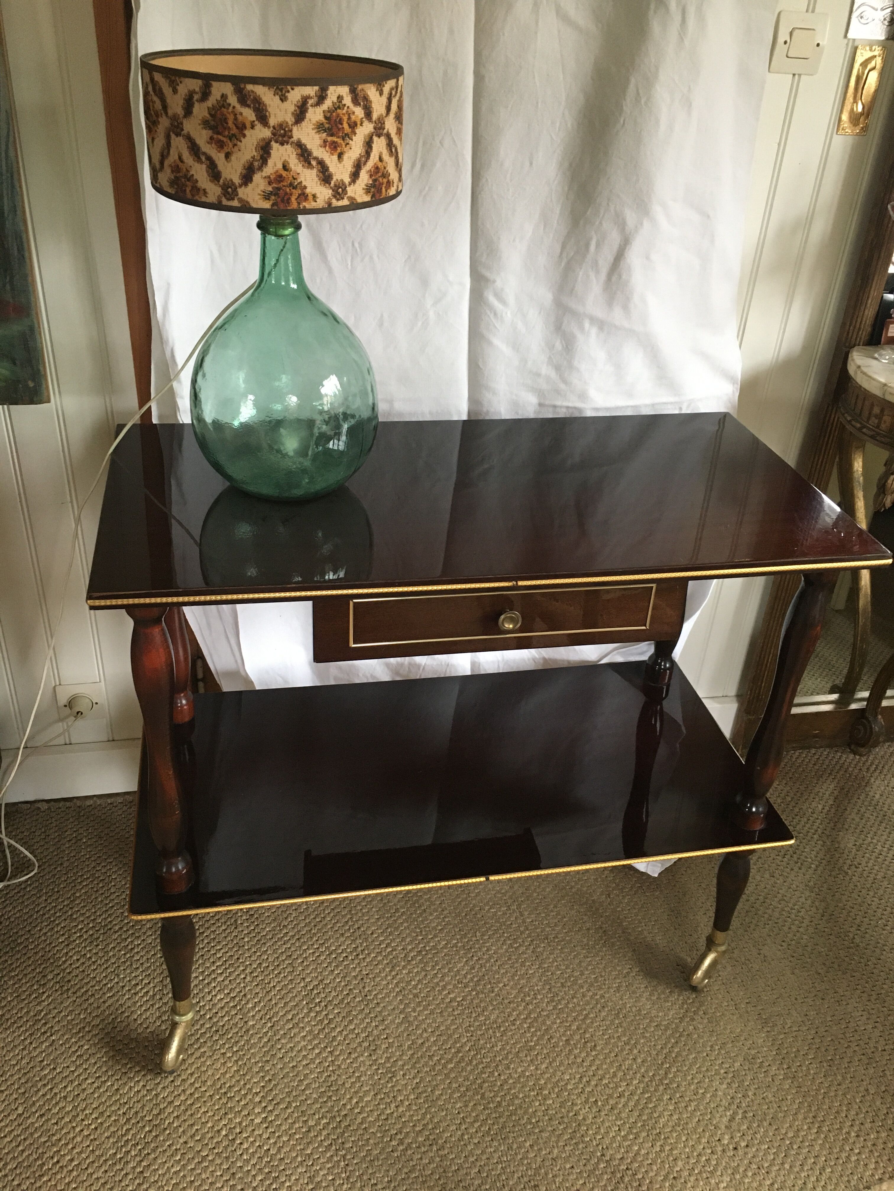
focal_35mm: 29
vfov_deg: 61.7
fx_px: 999
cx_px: 447
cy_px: 596
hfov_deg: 48.2
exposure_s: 1/33
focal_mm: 4.15
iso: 200
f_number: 2.2
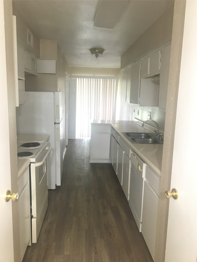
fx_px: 220
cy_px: 131
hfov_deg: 48.2
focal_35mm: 29
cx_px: 98
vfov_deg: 61.7
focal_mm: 4.15
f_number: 2.2
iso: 250
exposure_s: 1/15
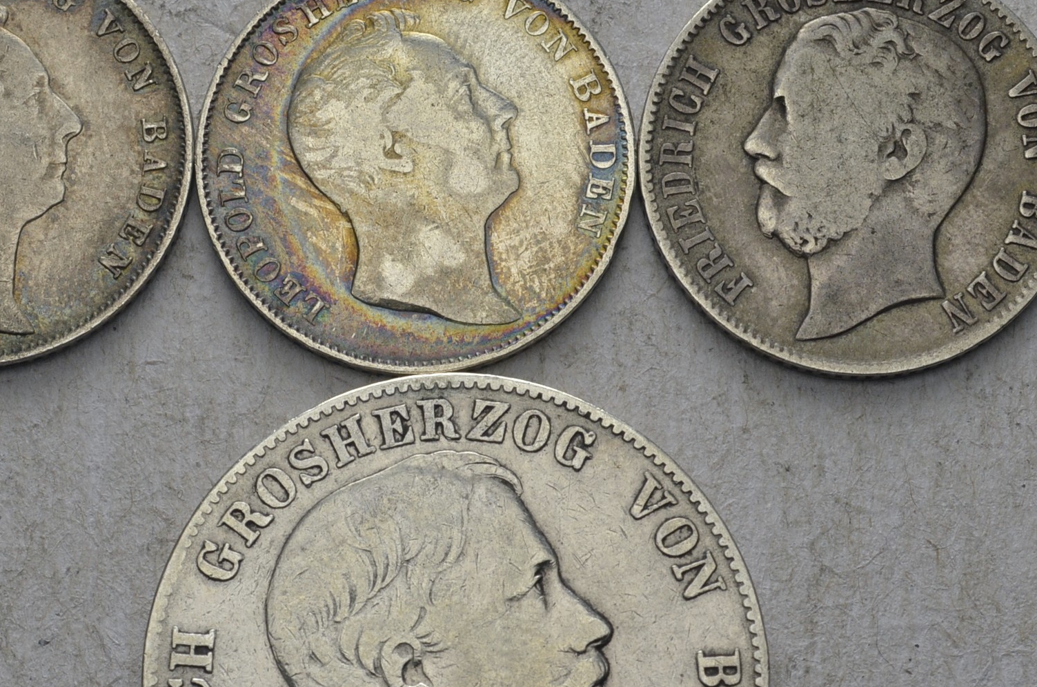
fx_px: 3393
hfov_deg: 17.4
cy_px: 491
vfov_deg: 11.5
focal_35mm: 118
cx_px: 442
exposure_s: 1/250
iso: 400
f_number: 14
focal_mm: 48
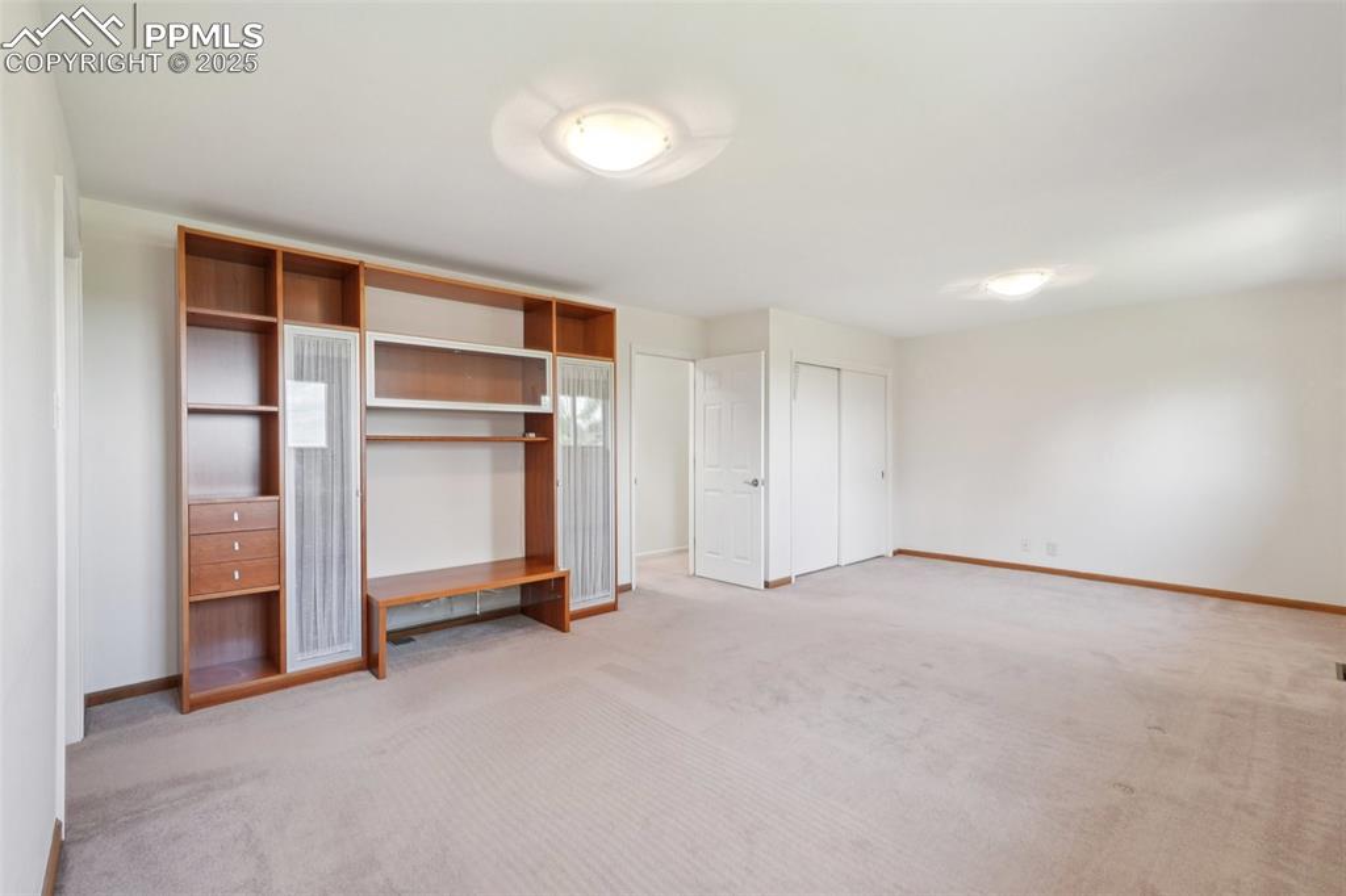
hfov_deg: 100.4
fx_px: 561
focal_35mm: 15
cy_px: 448
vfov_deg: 77.3
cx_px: 673
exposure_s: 1/5
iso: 800
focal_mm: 10
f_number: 8
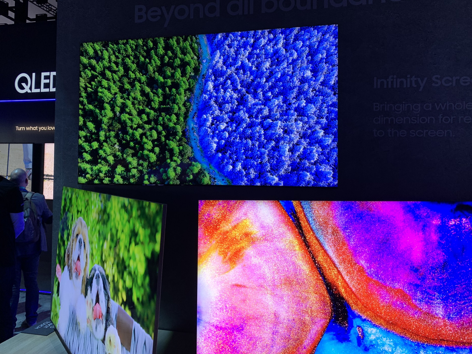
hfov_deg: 63.4
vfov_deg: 49.7
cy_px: 164
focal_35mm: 28
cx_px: 226
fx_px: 382
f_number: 1.8
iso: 64
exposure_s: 1/92
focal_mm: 4.25
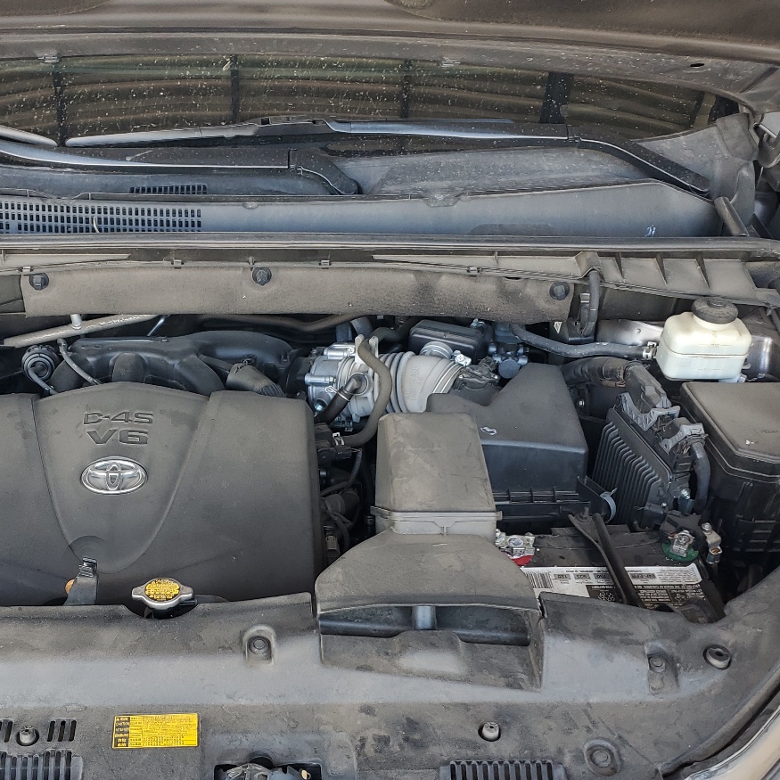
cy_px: 514
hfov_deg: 39.7
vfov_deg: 39.6
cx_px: 277
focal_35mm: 42
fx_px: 1071
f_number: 1.5
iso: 51
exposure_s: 1/100
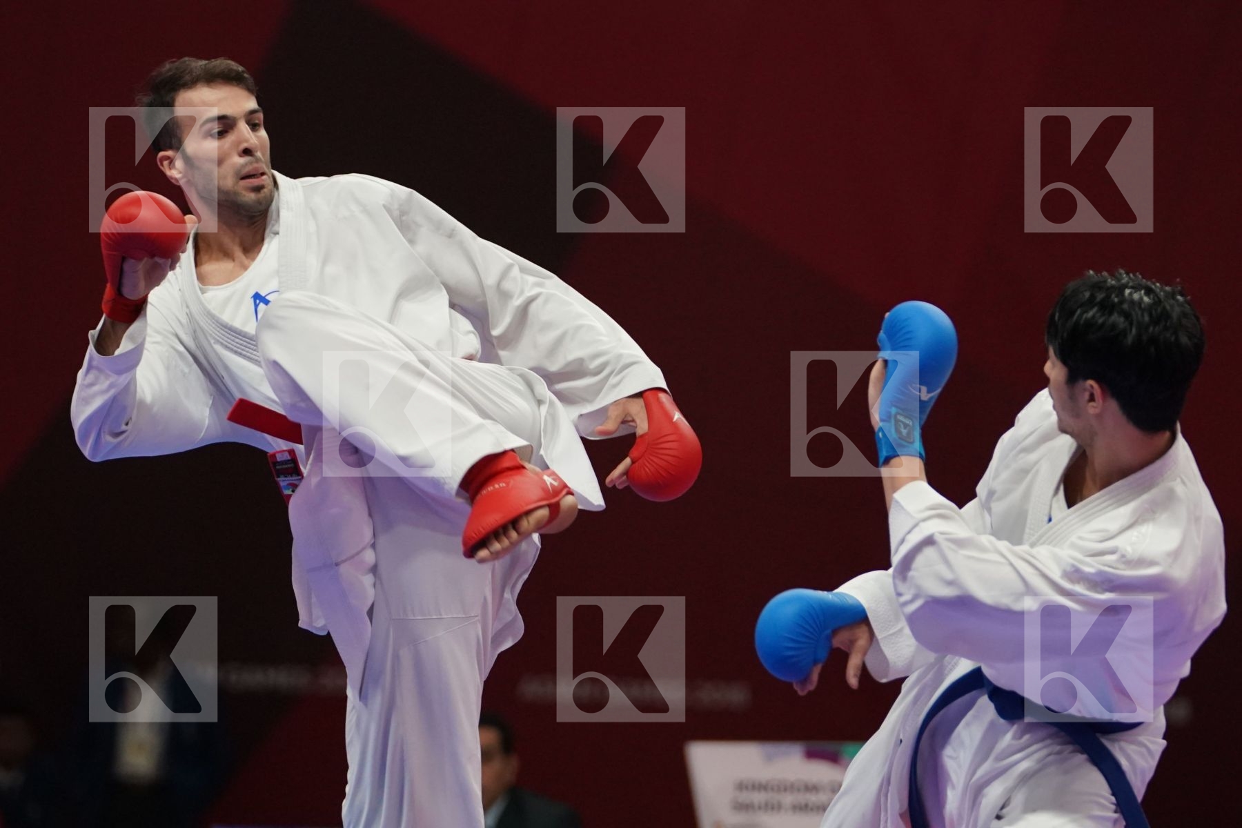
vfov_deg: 4.5
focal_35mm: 306
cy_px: 414
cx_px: 621
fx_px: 10556
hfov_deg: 6.7
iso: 2500
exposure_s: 1/1000
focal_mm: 204
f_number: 4
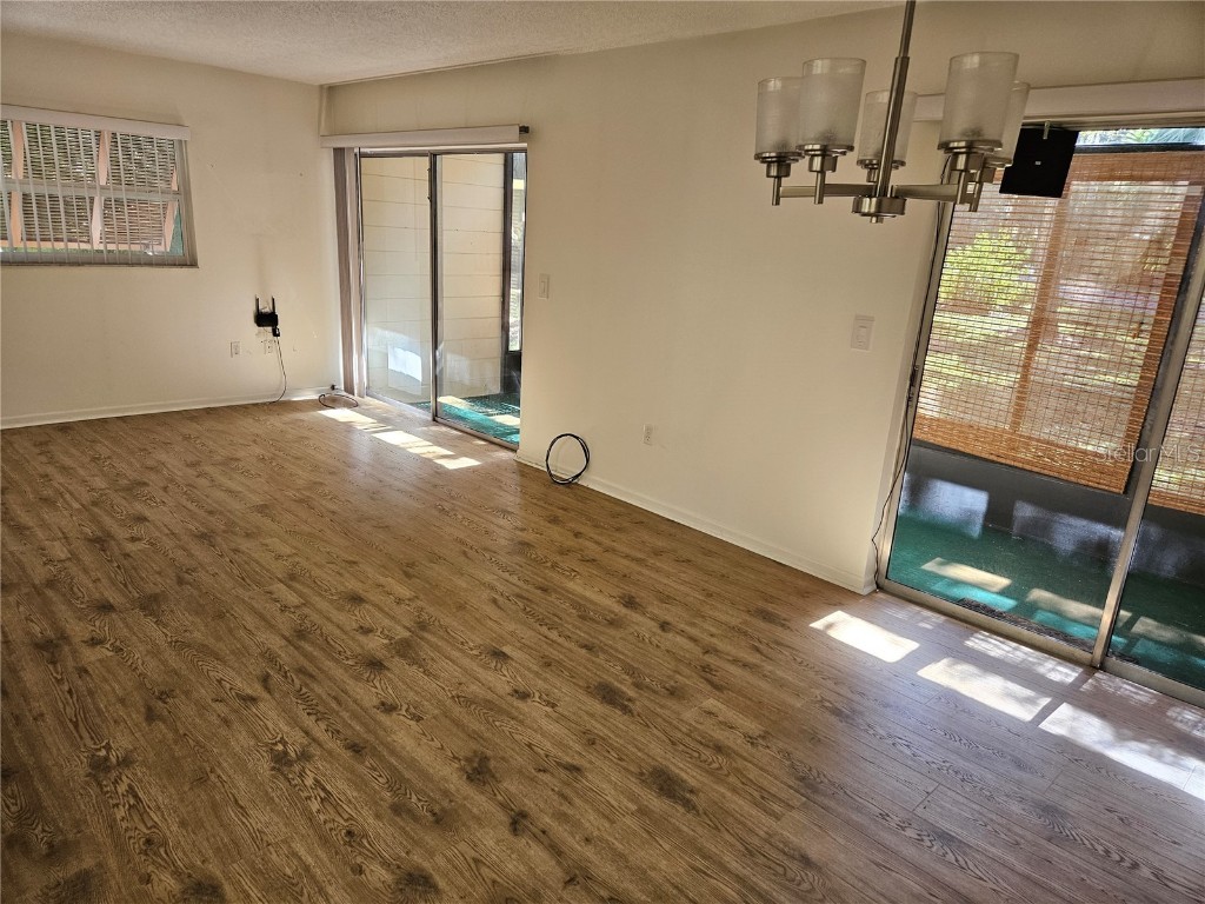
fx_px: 801
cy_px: 452
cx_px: 602
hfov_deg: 73.9
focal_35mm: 23
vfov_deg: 58.9
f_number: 1.8
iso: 160
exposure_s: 1/120
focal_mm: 5.4
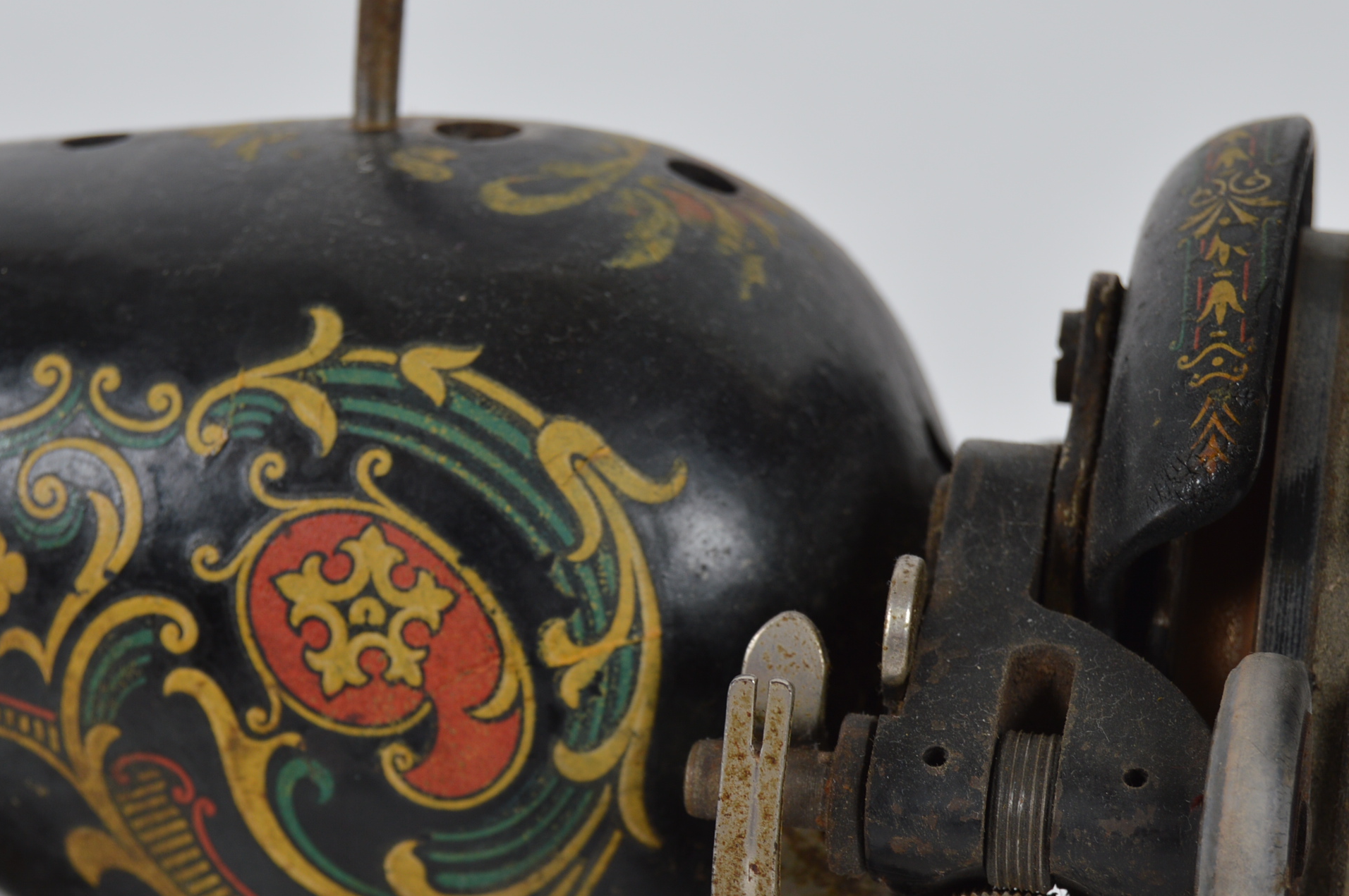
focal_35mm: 130
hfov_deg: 15.8
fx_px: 4859
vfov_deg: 10.5
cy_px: 615
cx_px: 540
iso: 100
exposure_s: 1/80
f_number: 5.6
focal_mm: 55
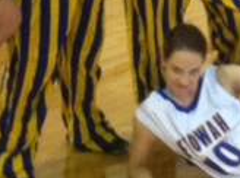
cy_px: -57
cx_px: 269
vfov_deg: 10.5
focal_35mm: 137
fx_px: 947
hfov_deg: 14.1
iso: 200
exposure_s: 1/15
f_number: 2.8
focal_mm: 3.85
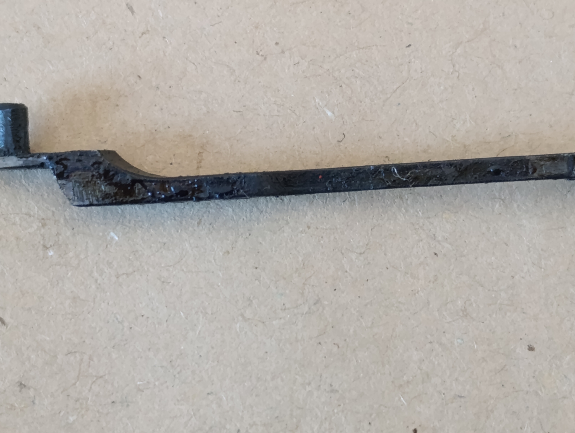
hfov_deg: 16.8
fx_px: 1946
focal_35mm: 117
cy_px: 196
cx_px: 309
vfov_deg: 12.7
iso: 800
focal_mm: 6.14
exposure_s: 1/50
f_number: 1.6
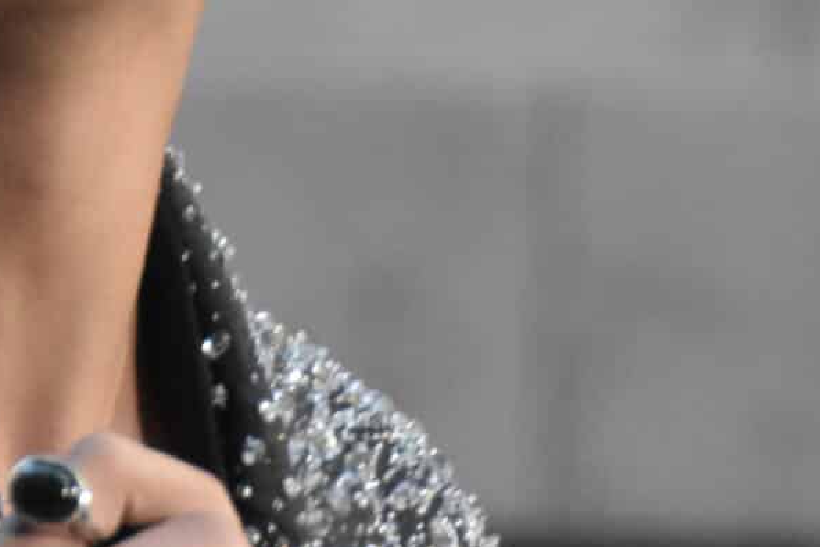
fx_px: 29586
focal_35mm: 1299
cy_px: -181
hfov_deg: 1.6
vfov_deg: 1.1
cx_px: 226
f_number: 5.6
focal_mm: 200
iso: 3200
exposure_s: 1/500
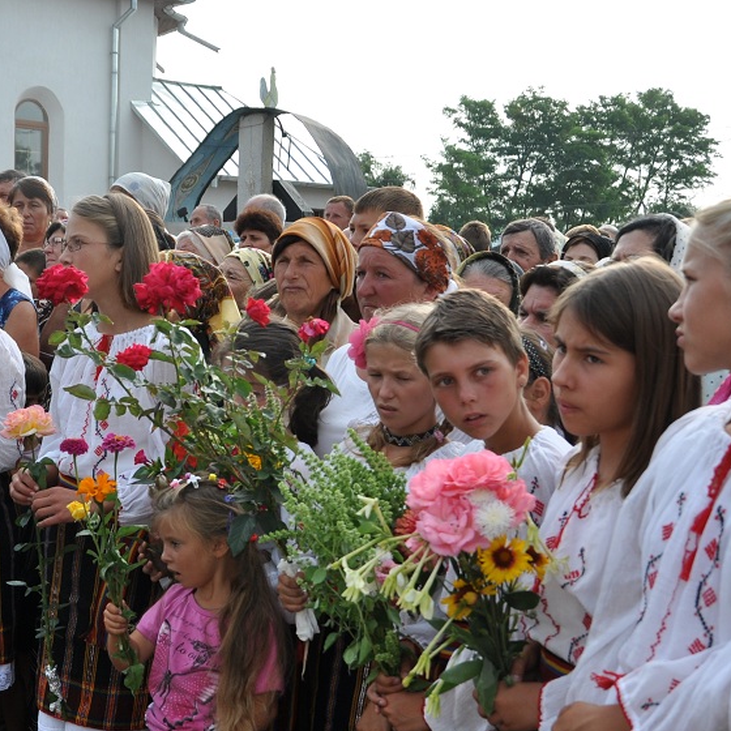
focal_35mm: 60
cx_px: 225
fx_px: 1433
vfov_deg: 28.4
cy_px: 486
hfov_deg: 28.4
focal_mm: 22
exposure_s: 1/500
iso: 200
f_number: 5.6
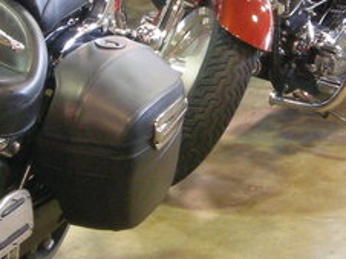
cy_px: 84
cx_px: 178
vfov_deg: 8.4
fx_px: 1767
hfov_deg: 11.2
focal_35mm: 177
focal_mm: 8.5
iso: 200
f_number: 5.7
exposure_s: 1/2
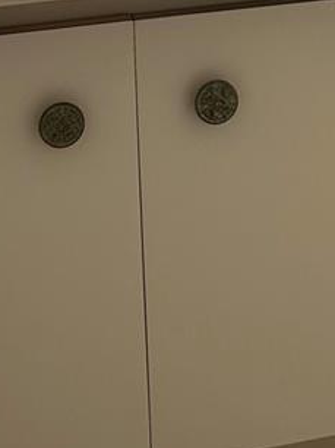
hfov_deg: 14.5
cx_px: 221
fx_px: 1318
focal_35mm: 102
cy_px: -294
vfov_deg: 16.8
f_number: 1.5
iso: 100
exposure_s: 1/120
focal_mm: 5.7
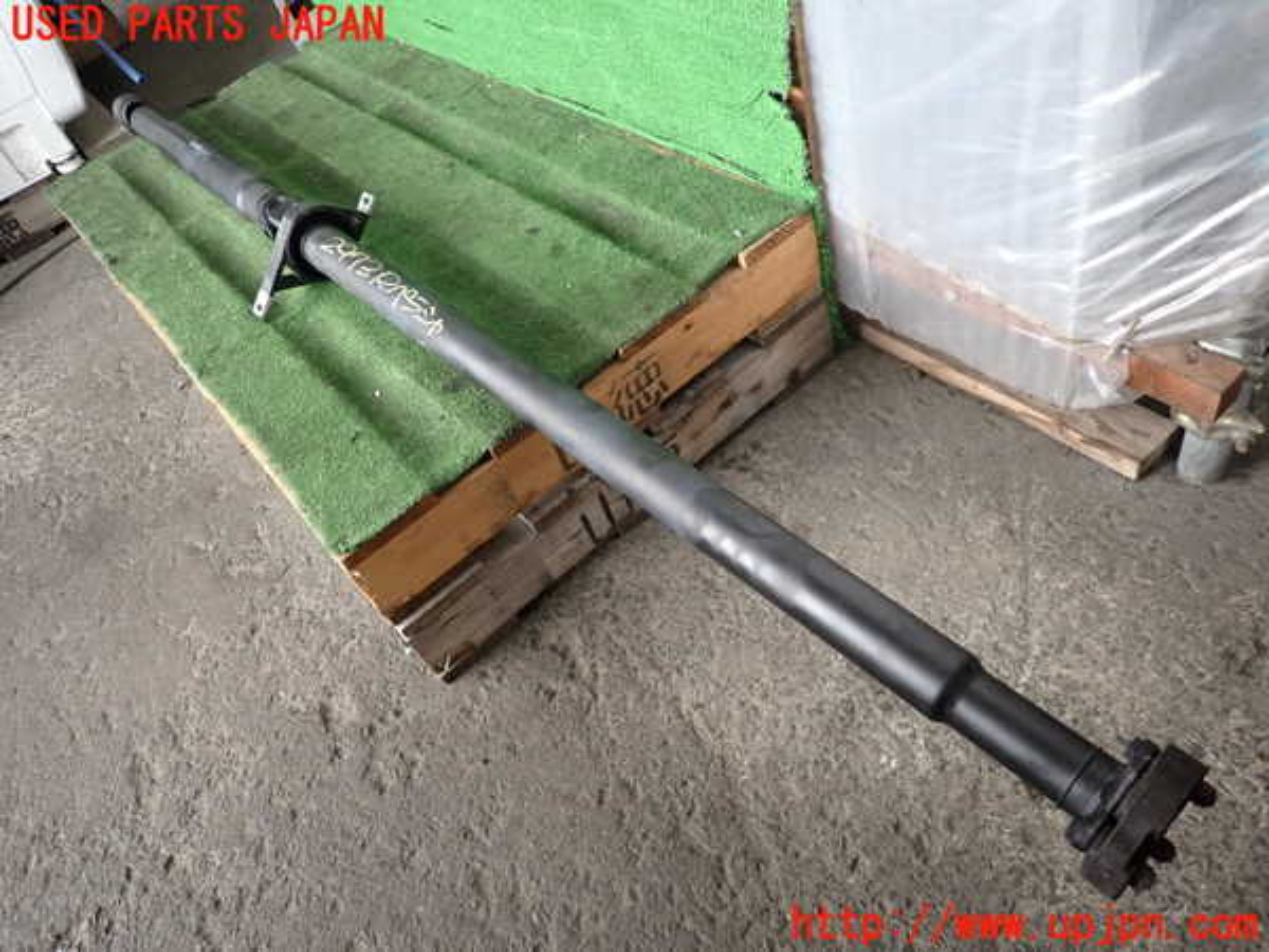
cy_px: 476
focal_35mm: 25
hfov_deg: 69.4
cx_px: 634
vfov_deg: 54.9
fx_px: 916
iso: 320
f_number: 2
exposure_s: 1/125
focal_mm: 4.5
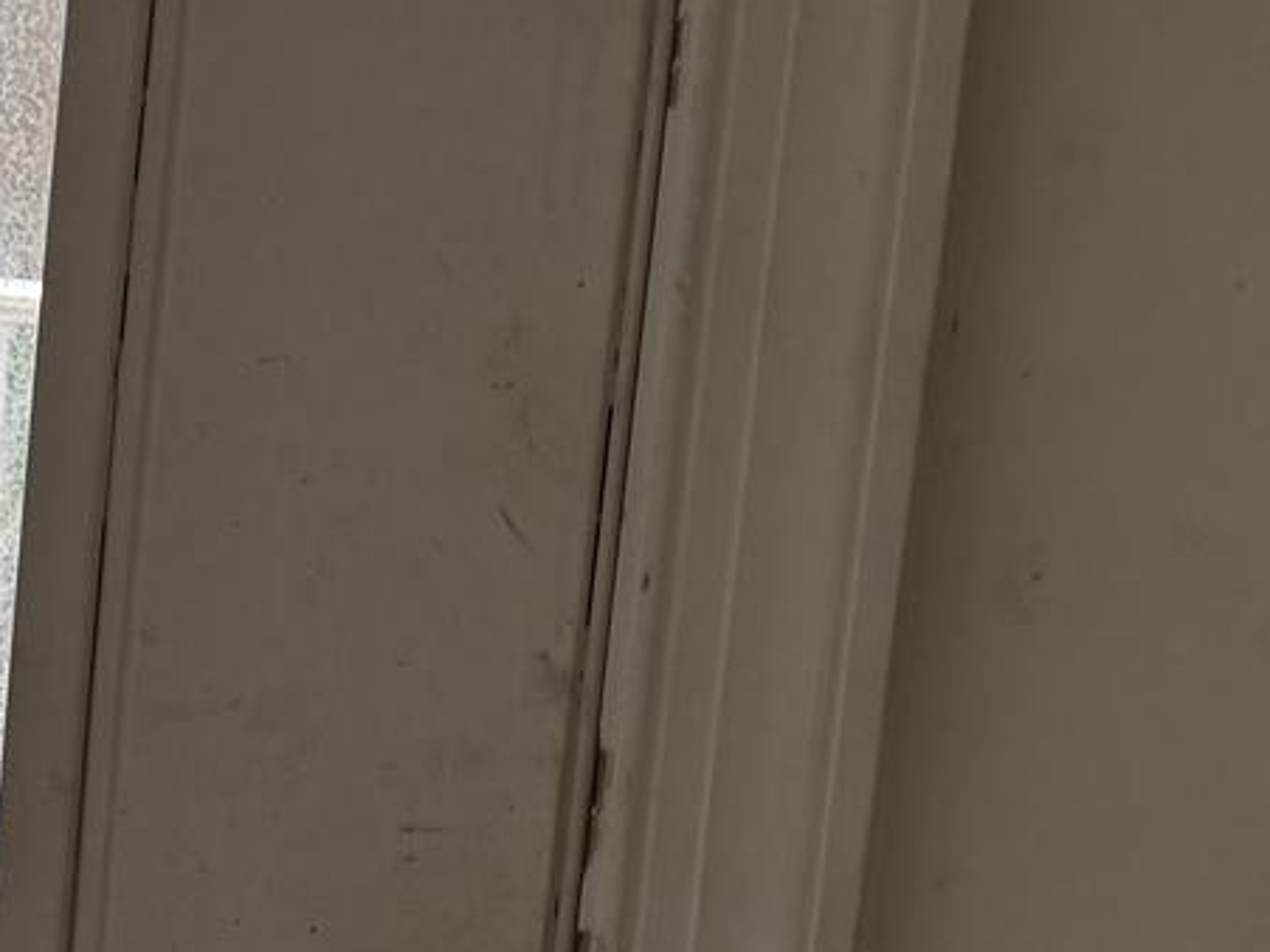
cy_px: 670
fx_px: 3998
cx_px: -1067
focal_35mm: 109
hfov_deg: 15.4
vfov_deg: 13.5
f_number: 1.78
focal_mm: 6.76
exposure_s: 1/423
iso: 80
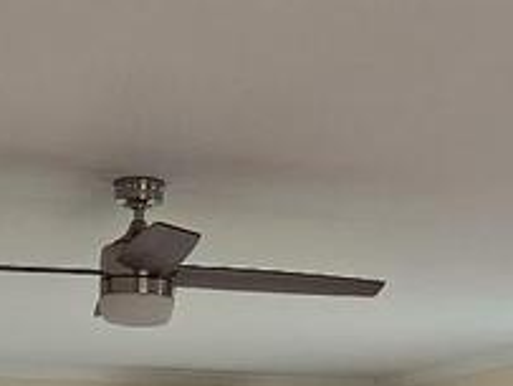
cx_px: 192
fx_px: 1366
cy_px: 588
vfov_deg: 14.9
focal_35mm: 92
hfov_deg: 21.2
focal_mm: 2.2
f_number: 2.2
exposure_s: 1/60
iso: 80
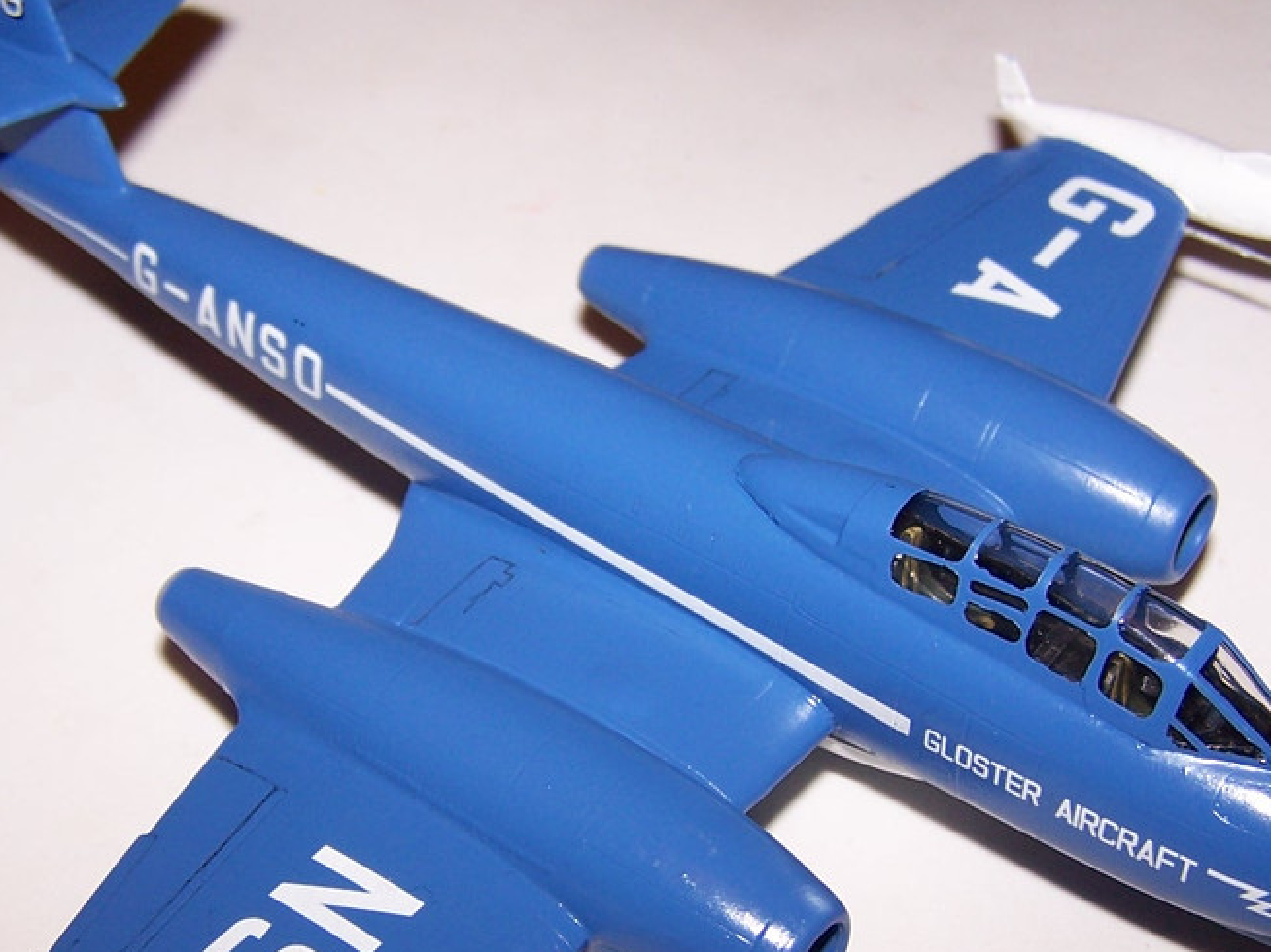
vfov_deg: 23.5
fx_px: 2276
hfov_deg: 31.2
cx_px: 598
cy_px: 635
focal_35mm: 62
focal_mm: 6.3
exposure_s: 1/60
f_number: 2.8
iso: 80
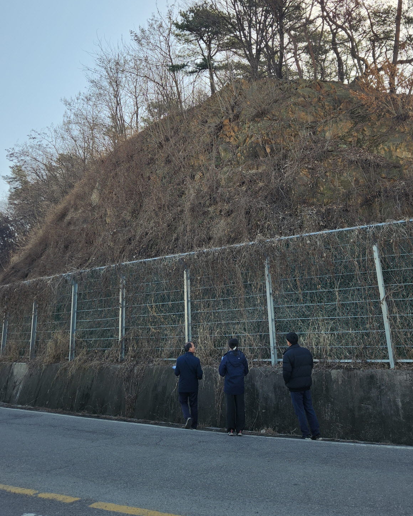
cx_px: 239
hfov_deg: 47.0
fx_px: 473
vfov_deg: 55.9
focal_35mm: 31
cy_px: 170
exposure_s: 1/1002
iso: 20
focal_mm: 5.4
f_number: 1.8
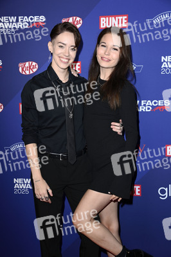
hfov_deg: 24.2
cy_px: 128
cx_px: 86
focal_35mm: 56
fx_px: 400
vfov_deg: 35.7
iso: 640
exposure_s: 1/250
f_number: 5.6
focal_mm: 56
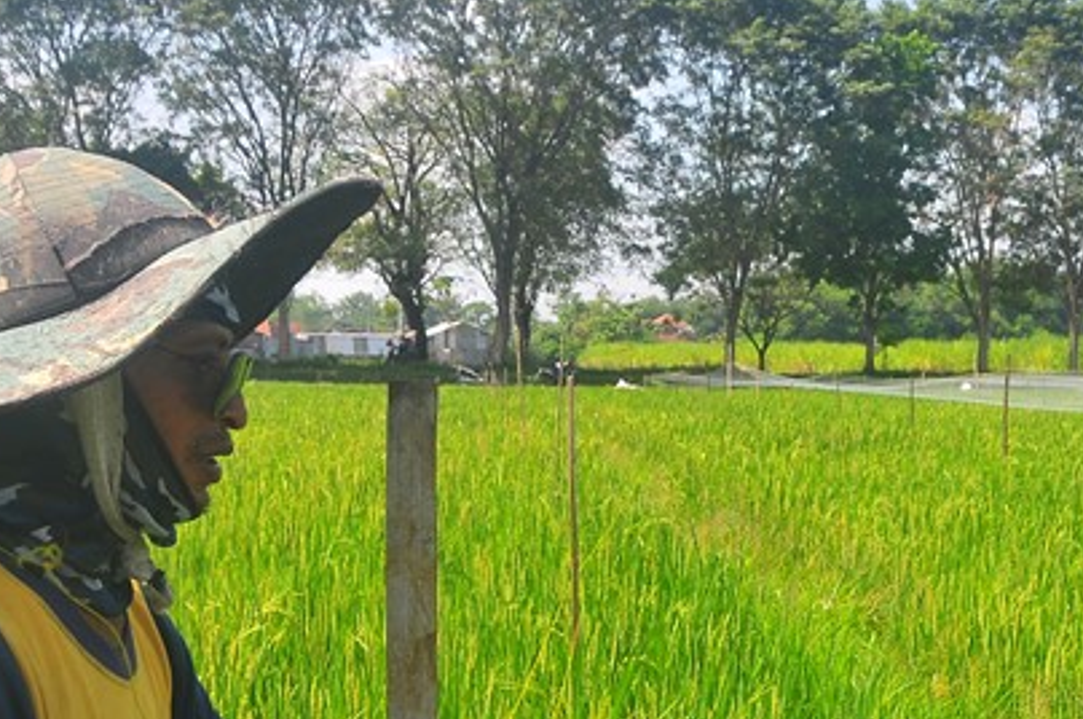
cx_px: 850
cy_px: 604
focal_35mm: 51
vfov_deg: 25.8
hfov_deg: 37.7
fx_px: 1532
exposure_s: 1/180
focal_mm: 16
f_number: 9.5
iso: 200
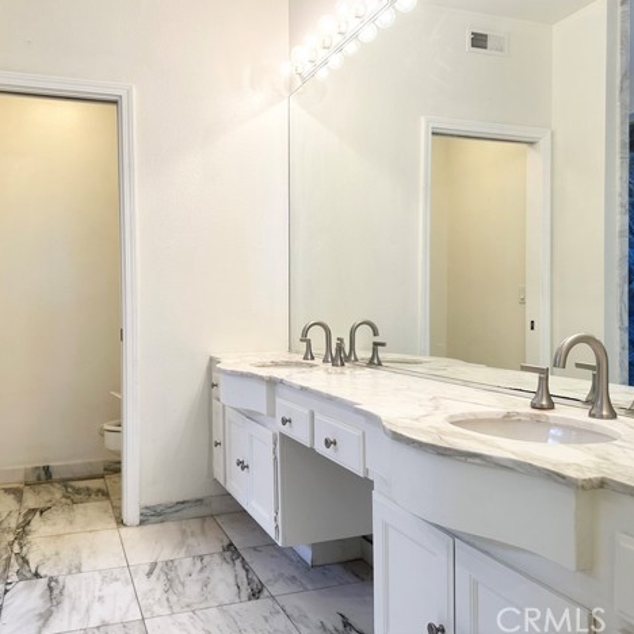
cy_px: 314
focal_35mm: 29
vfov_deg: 55.6
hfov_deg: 55.3
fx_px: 601
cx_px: 257
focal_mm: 6.86
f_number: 1.78
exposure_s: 1/120
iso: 80
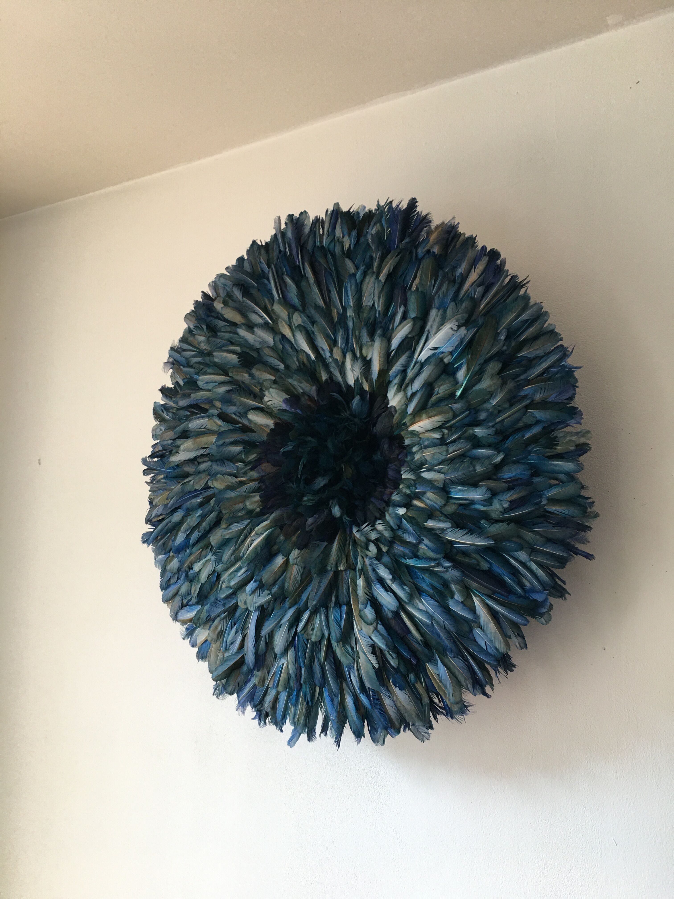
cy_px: 450
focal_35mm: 29
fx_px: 753
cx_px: 337
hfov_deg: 48.2
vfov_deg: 61.7
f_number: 2.2
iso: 50
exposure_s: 1/33
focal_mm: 4.15
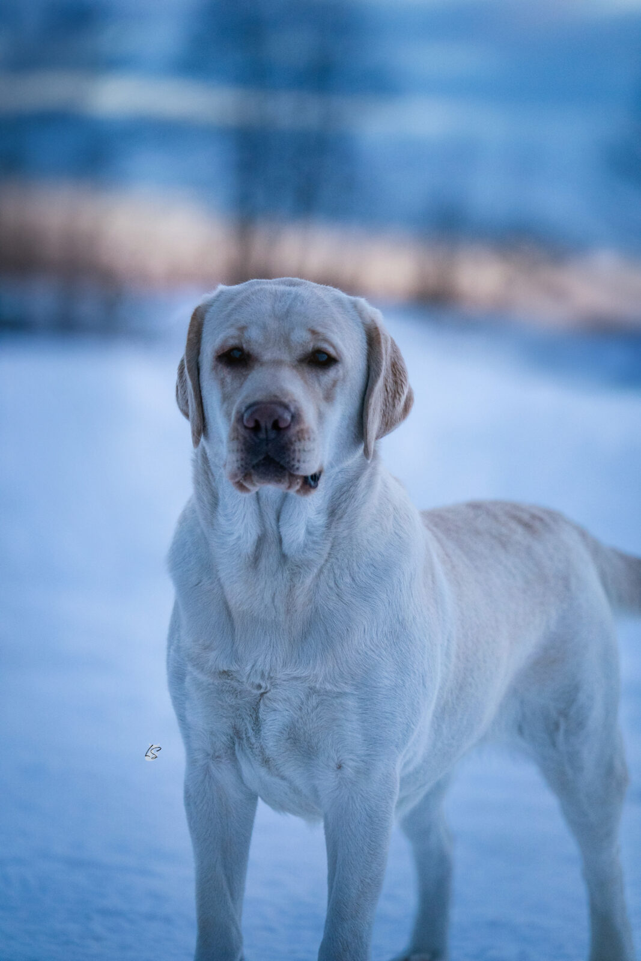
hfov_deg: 9.7
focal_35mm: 142
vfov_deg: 14.4
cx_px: 320
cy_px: 480
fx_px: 3791
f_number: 3.2
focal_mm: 142
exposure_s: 1/6400
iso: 4000
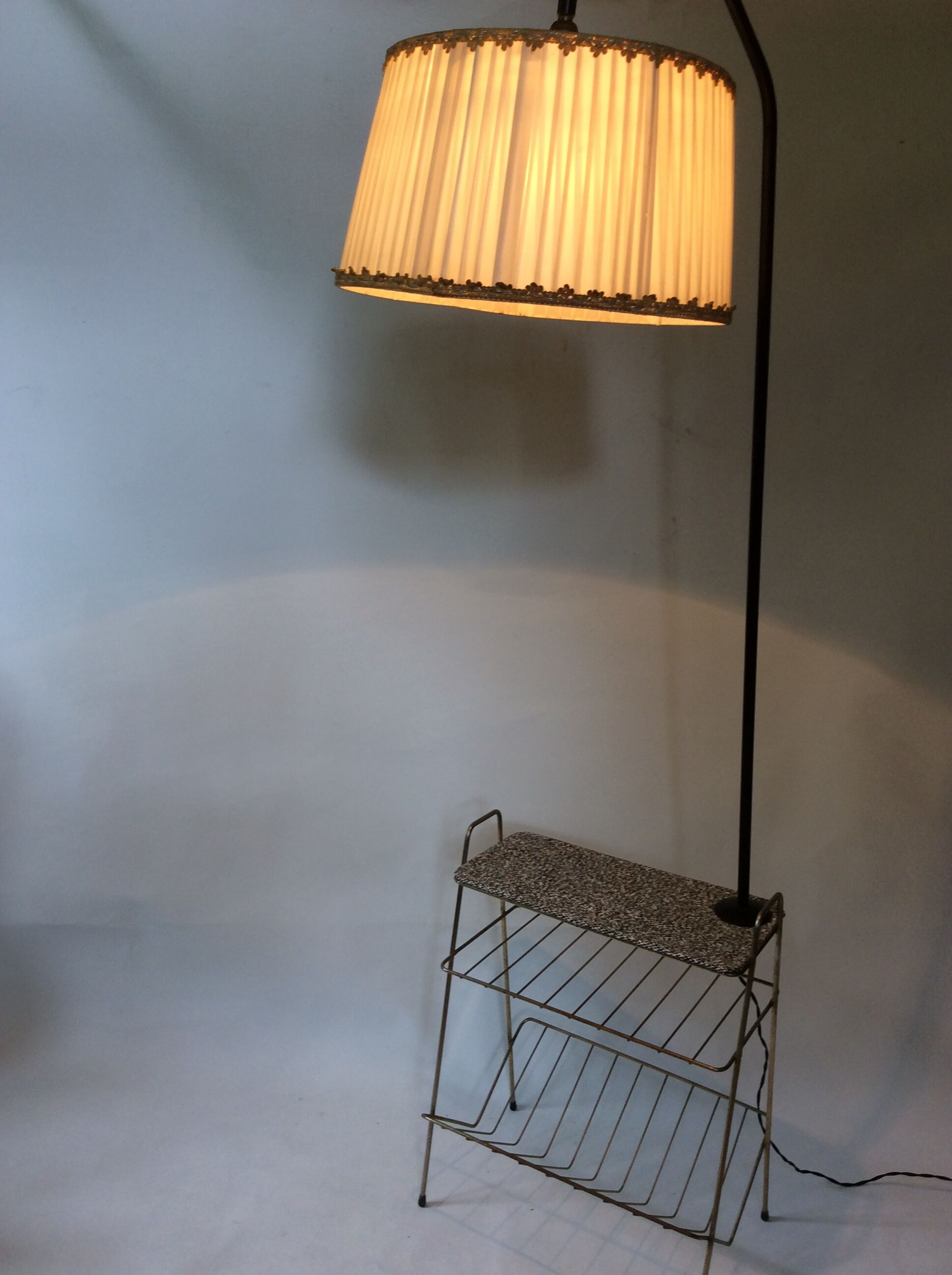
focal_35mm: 32
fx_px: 1177
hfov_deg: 44.1
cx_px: 476
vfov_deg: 56.9
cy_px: 638
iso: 40
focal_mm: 3.3
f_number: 2.4
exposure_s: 1/25
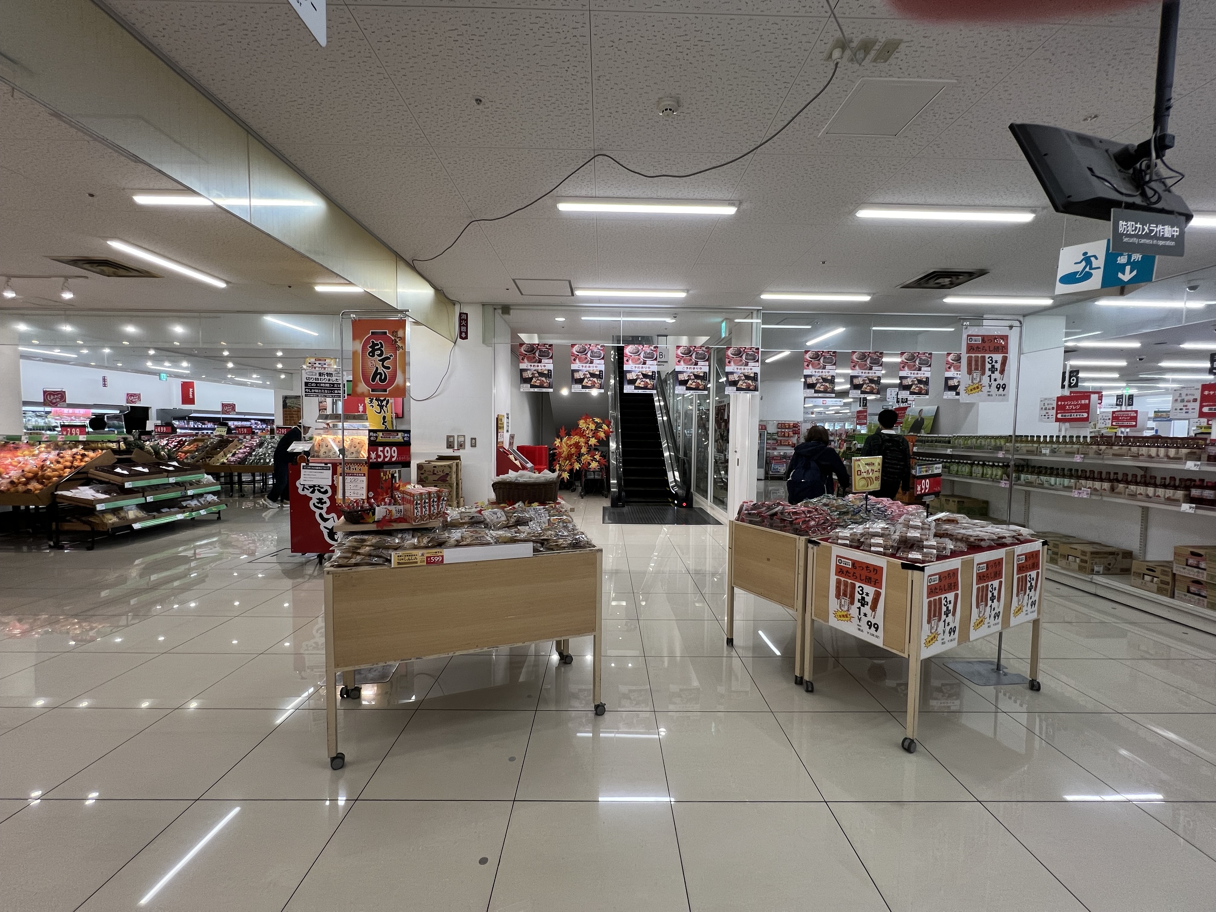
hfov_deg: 106.2
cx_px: 608
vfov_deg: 89.9
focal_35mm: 13
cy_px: 456
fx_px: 457
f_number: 1.8
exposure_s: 1/100
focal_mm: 1.57
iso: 125
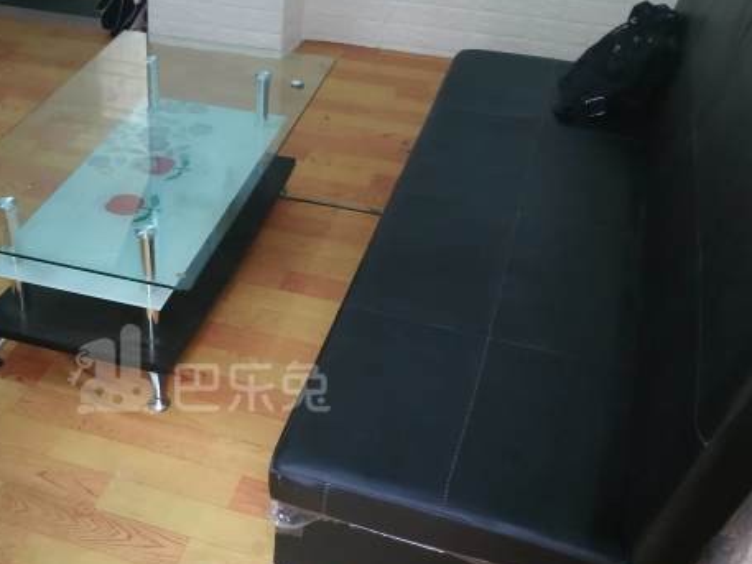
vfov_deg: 34.1
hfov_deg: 43.5
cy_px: 370
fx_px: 913
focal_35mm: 42
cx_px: 199
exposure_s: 1/20
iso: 500
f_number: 1.9
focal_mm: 3.94
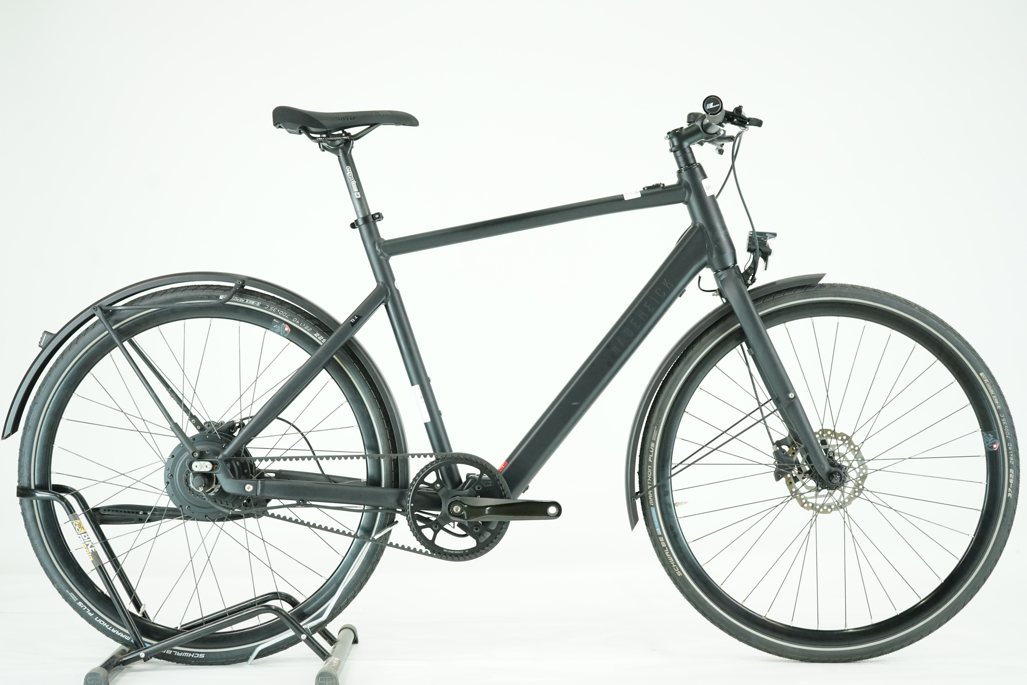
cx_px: 514
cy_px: 342
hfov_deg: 36.2
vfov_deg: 24.6
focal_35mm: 55
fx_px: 1569
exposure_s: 1/200
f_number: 5
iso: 2500
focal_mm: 55
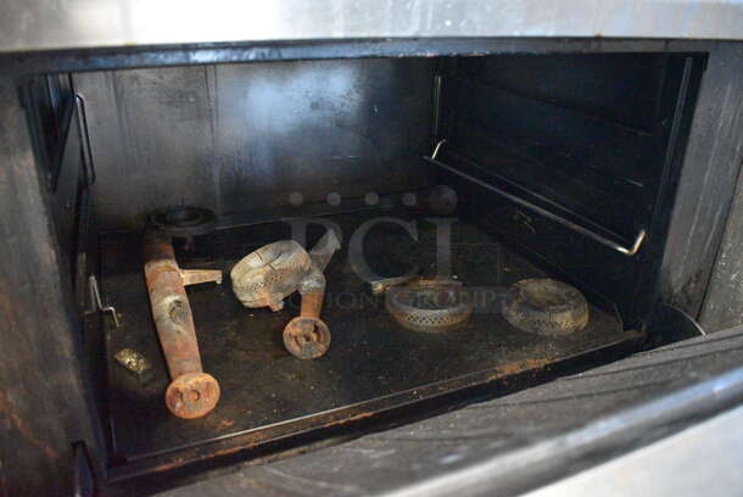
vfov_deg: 48.0
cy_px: 248
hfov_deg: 67.3
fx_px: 558
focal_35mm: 27
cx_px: 372
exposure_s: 1/100
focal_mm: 18
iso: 12800
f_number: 3.5
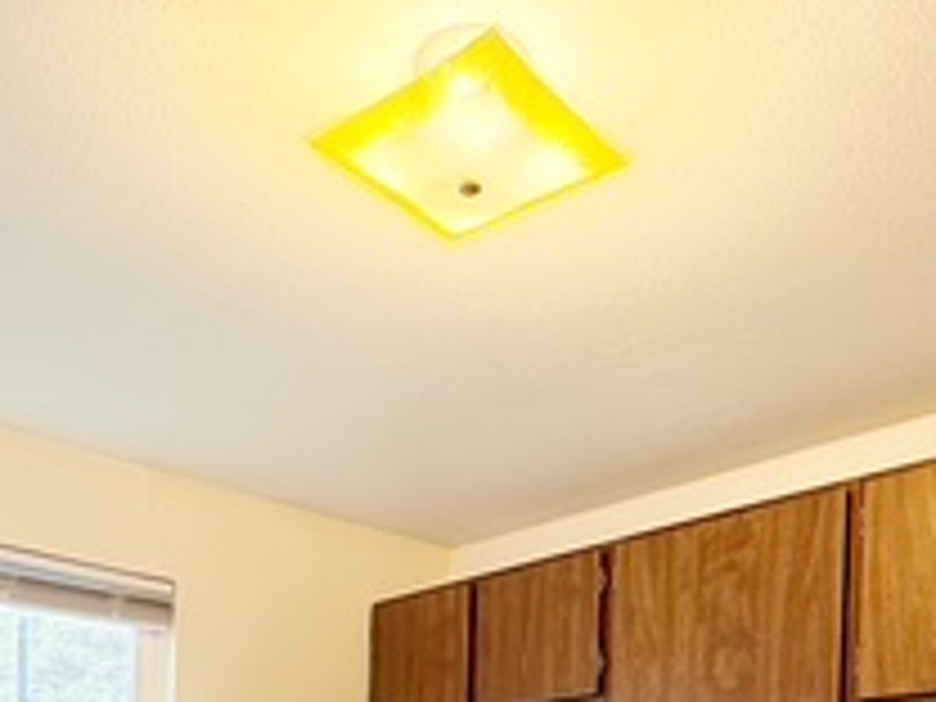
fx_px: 1163
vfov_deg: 28.0
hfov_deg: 43.8
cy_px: 904
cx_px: 418
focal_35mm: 43
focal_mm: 2.22
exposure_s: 1/120
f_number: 2.2
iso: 125
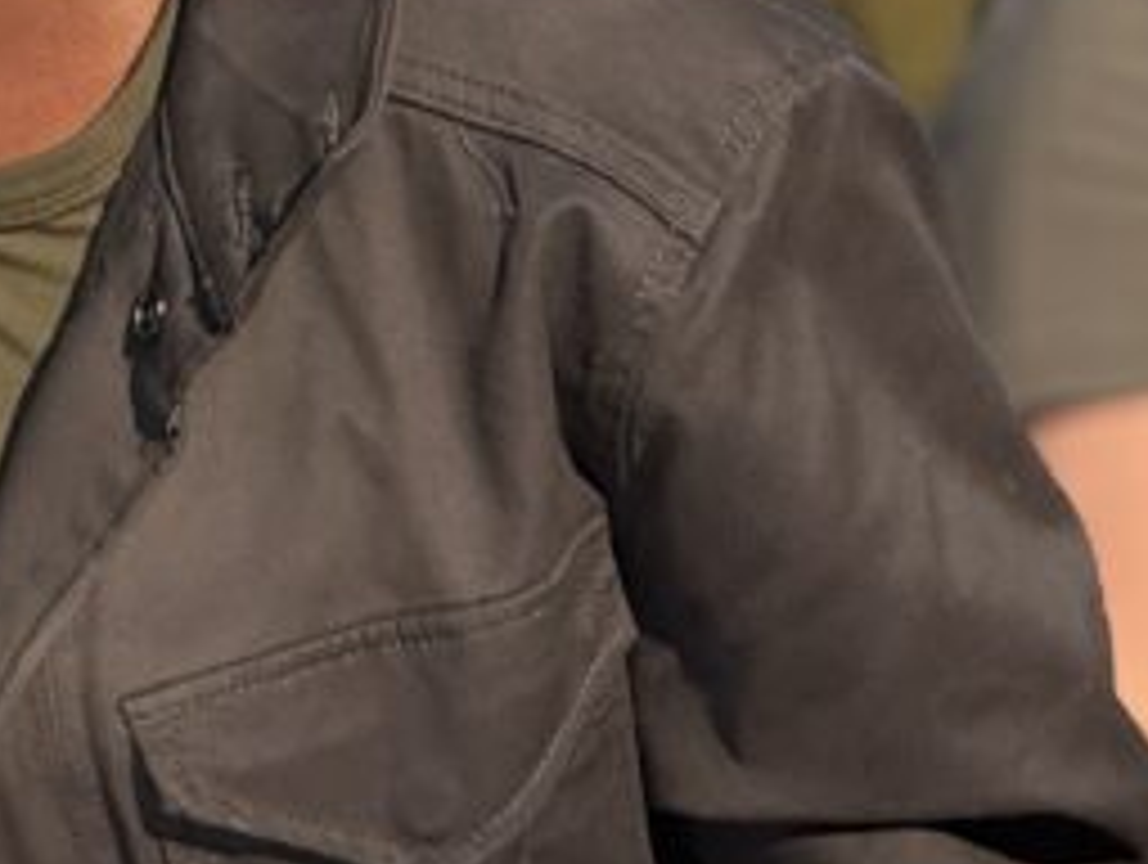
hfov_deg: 4.1
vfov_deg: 3.1
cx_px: -468
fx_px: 15974
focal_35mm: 481
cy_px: 225
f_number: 2.8
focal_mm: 15.66
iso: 64
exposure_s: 1/830
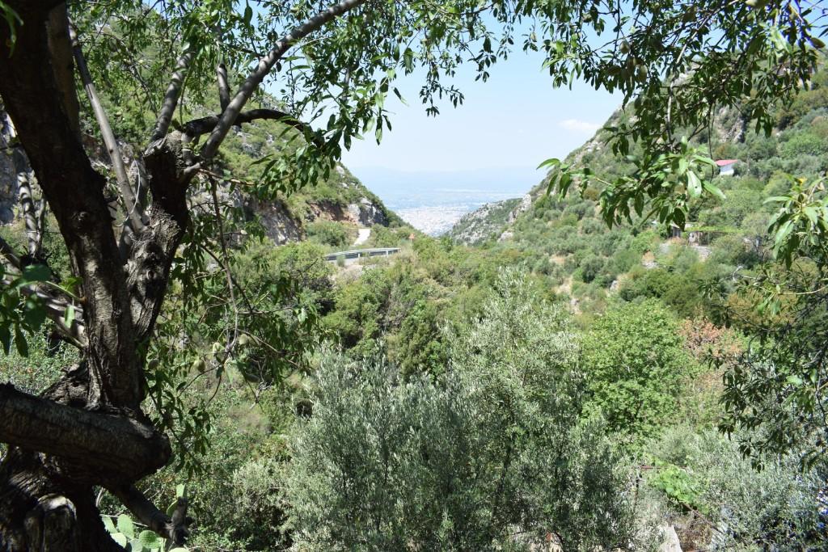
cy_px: 276
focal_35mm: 27
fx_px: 621
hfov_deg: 67.4
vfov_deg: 47.9
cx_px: 414
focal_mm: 18
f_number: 8
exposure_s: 1/250
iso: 200
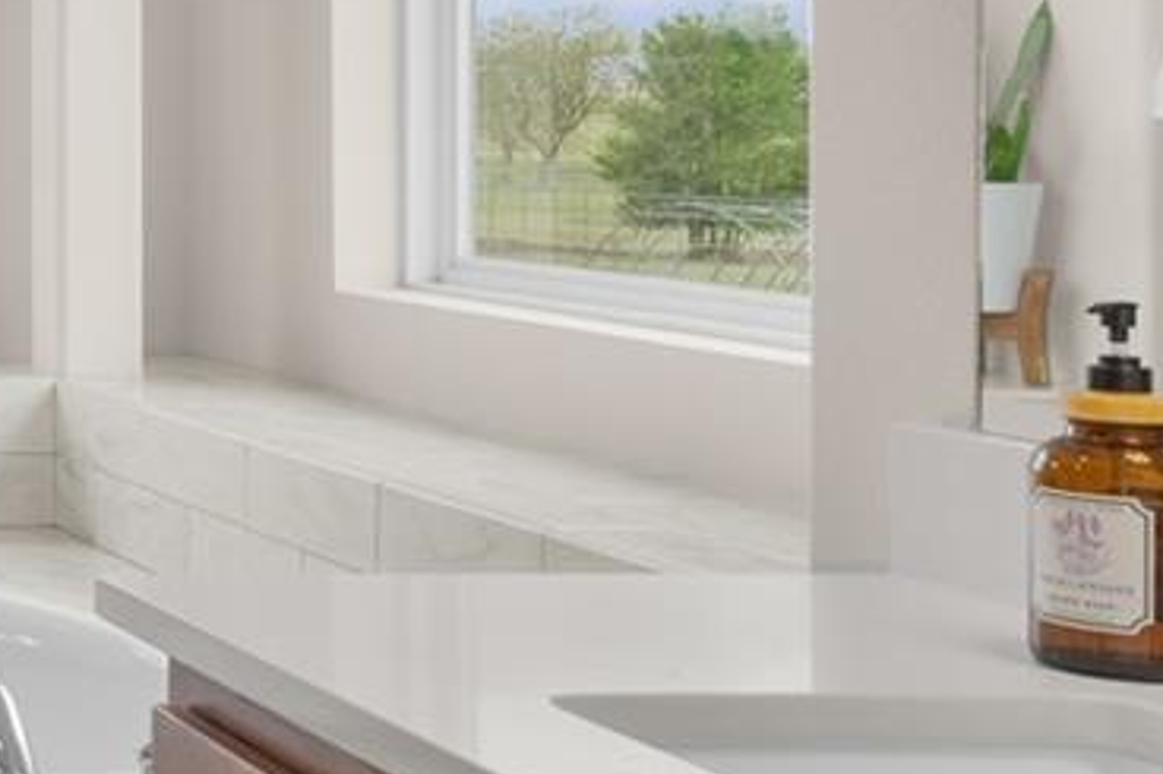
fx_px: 2519
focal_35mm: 78
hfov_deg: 20.0
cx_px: -853
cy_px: 62
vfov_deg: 17.2
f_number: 8
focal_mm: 14
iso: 800
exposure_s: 1/40
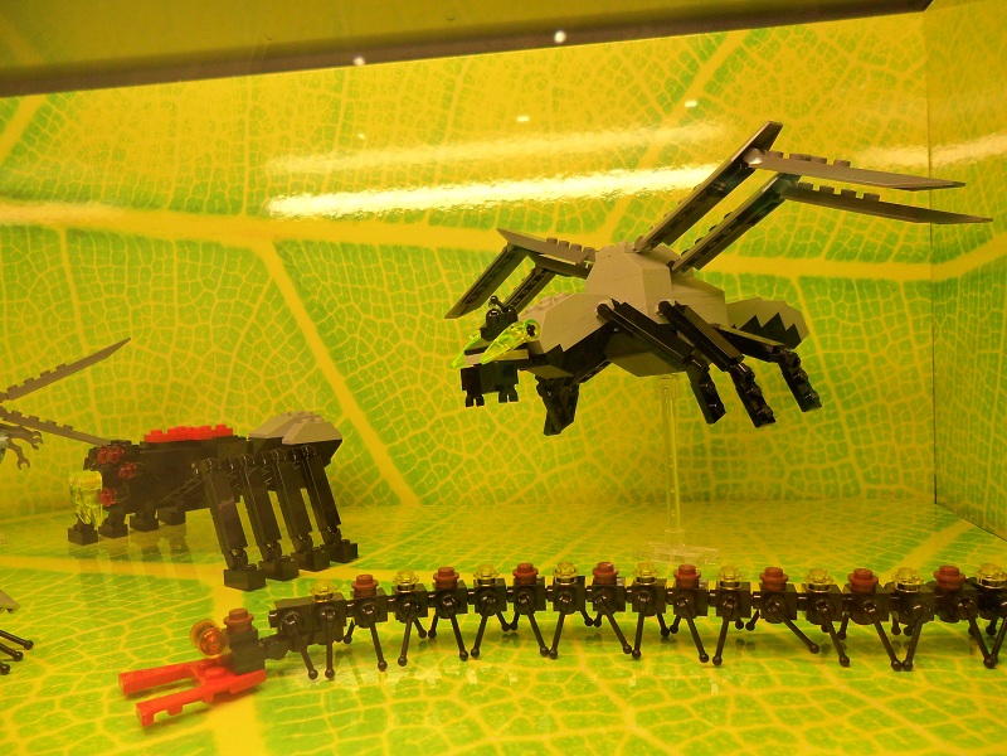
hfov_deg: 65.3
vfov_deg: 51.4
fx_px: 785
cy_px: 378
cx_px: 504
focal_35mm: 27
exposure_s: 1/60
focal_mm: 4.9
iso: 100
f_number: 3.5
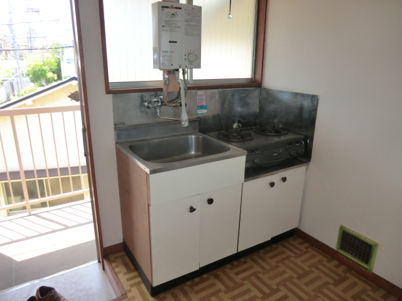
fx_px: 279
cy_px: 150
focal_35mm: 24
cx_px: 201
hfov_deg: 71.6
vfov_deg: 56.8
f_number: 3.2
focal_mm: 4.3
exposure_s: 1/60
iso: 80
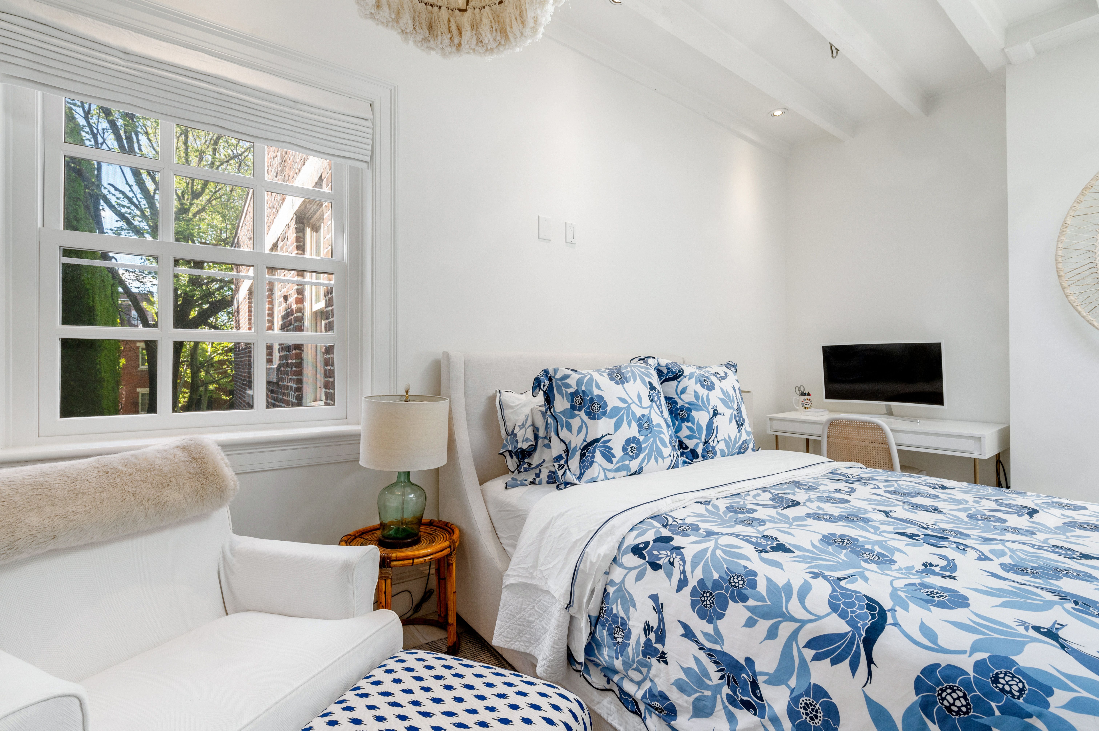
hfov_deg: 96.8
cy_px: 366
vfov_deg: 73.7
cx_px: 550
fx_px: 488
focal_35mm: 16
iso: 400
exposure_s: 1/20
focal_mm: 16
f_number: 8
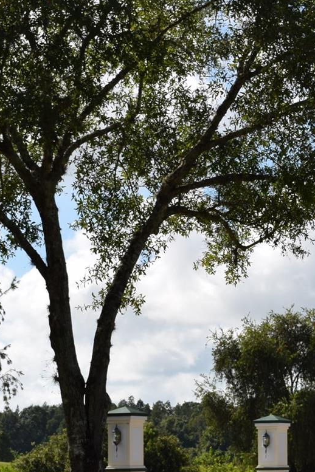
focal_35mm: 105
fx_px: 1378
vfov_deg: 19.4
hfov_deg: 13.0
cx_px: 245
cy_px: 303
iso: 100
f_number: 11
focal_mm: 34
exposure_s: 1/200
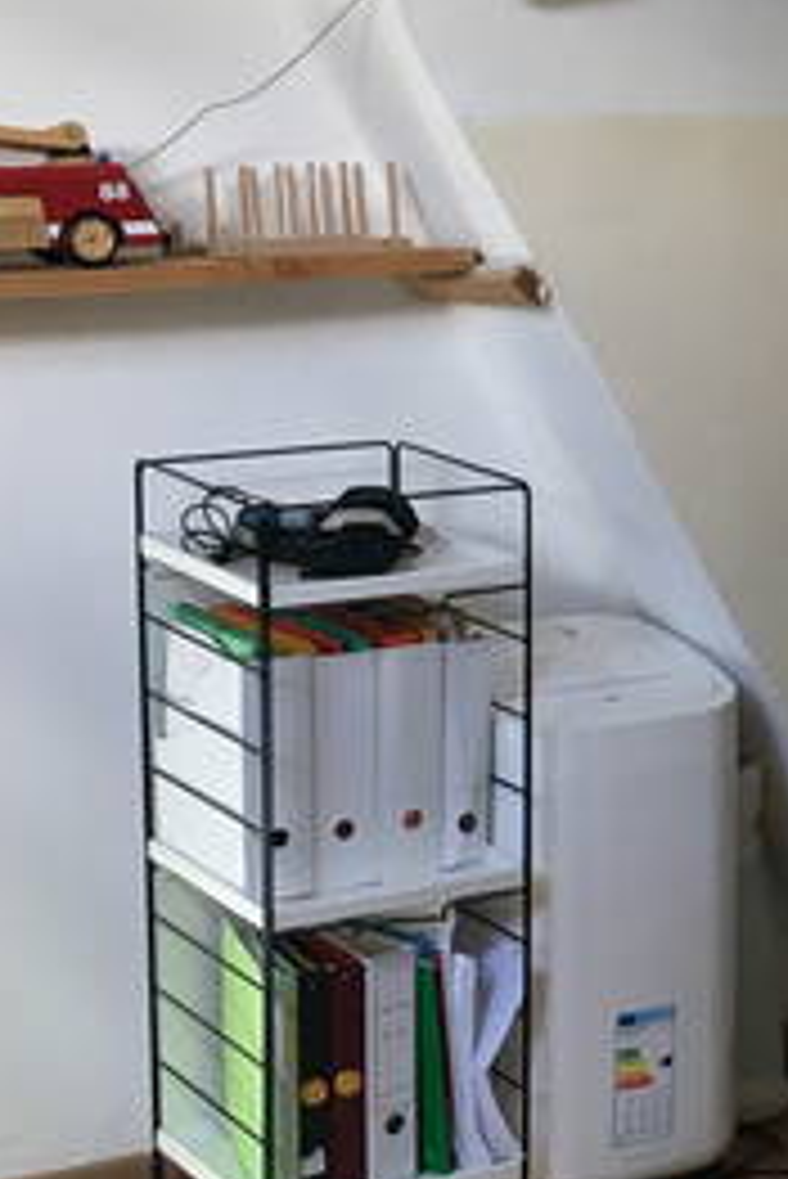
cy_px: 630
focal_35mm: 91
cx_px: 1153
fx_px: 2984
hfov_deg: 14.2
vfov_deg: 22.4
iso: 40
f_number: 2.2
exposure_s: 1/33
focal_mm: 4.15
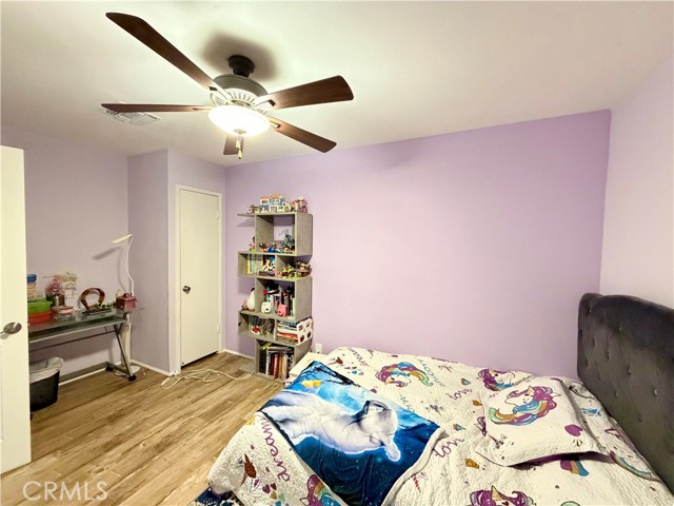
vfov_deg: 85.7
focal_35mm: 14
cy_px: 253
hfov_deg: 102.1
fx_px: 273
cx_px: 337
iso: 1000
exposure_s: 1/60
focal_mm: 2.22
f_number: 2.2
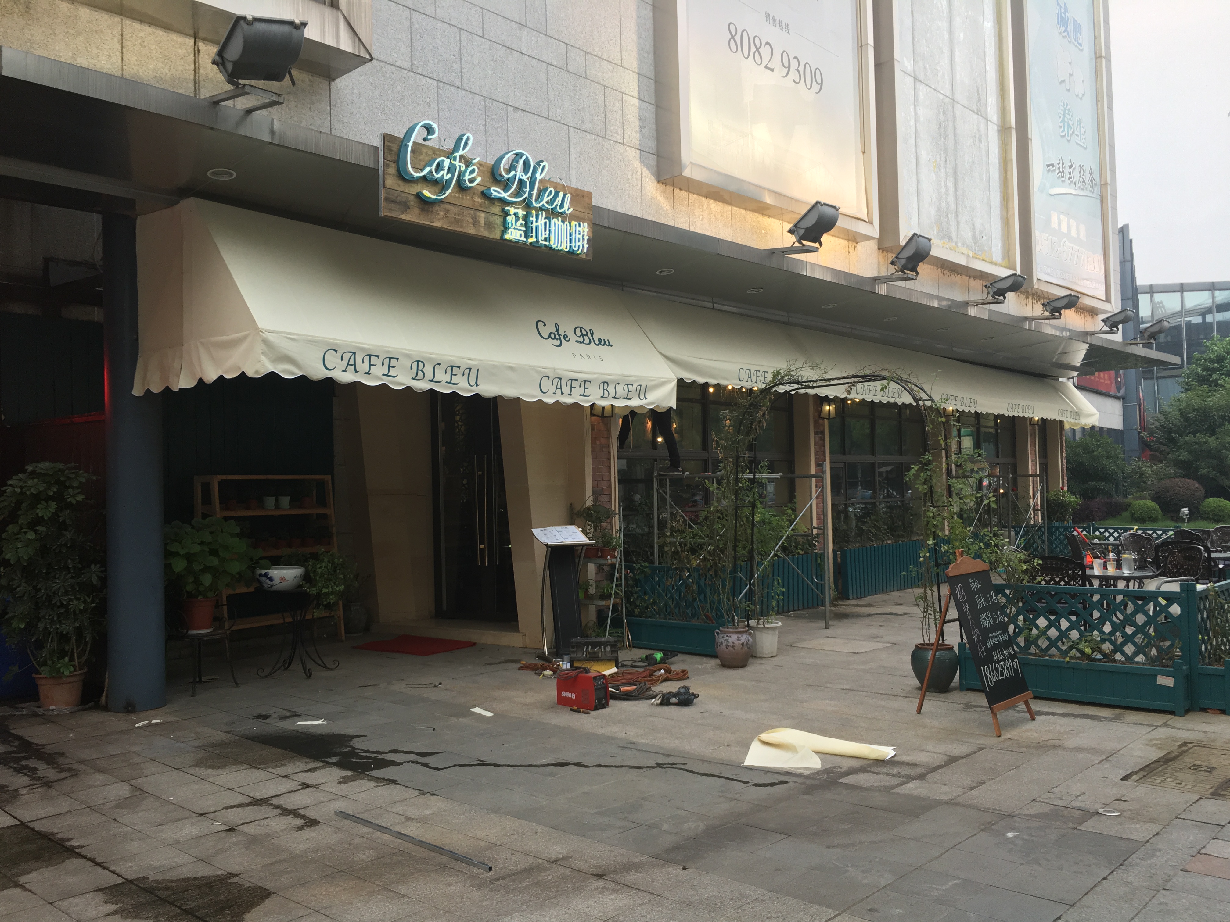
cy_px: 461
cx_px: 615
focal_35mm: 29
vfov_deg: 48.2
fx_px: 1030
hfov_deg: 61.7
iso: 40
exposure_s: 1/100
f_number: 2.2
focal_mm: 4.15
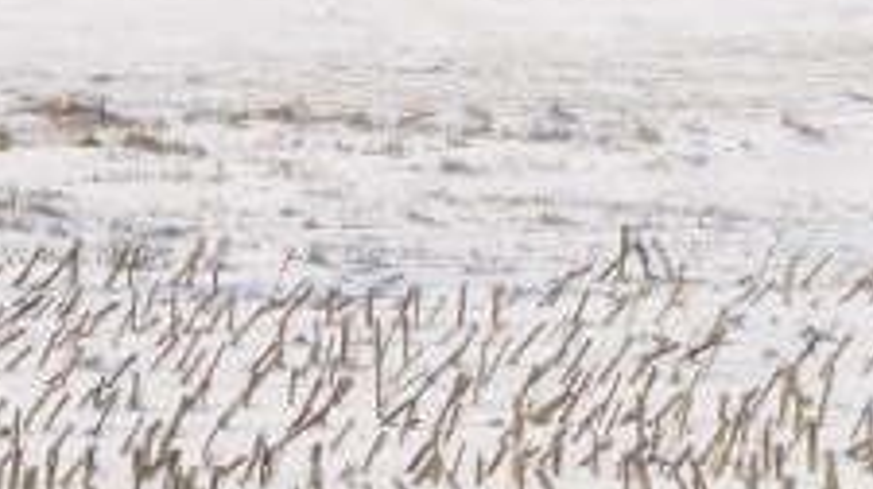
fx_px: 15331
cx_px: 1116
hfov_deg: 3.3
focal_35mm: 663
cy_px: -817
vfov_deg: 1.8
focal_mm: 24.2
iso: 80
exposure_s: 1/400
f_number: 5.3
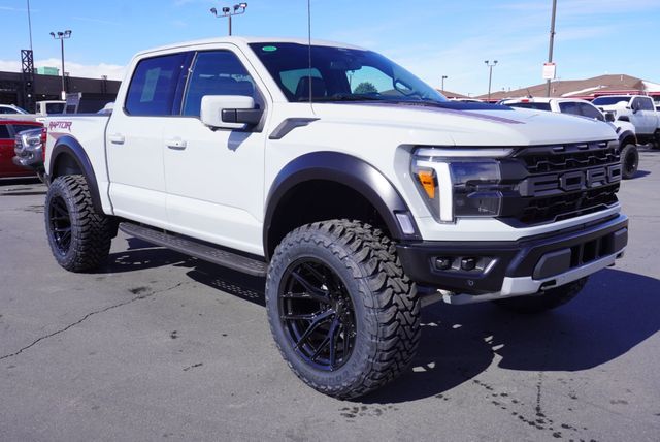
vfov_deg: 41.8
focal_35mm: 32
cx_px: 330
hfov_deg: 59.4
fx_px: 578
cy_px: 221
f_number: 10
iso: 100
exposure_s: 1/125
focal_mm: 21
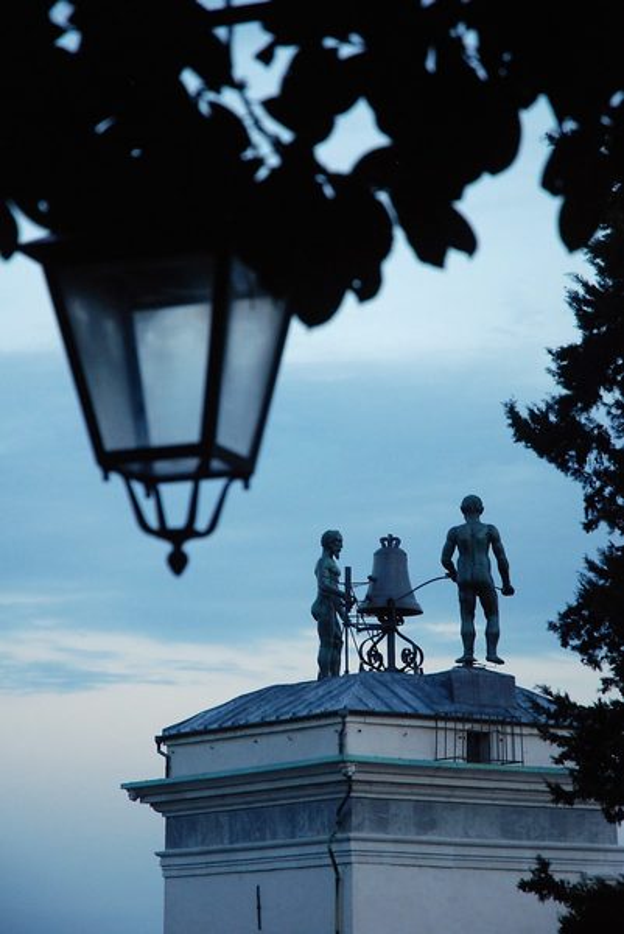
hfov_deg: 14.1
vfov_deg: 20.9
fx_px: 2530
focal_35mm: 98
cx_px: 312
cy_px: 467
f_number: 4.5
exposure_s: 1/80
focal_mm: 65
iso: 800
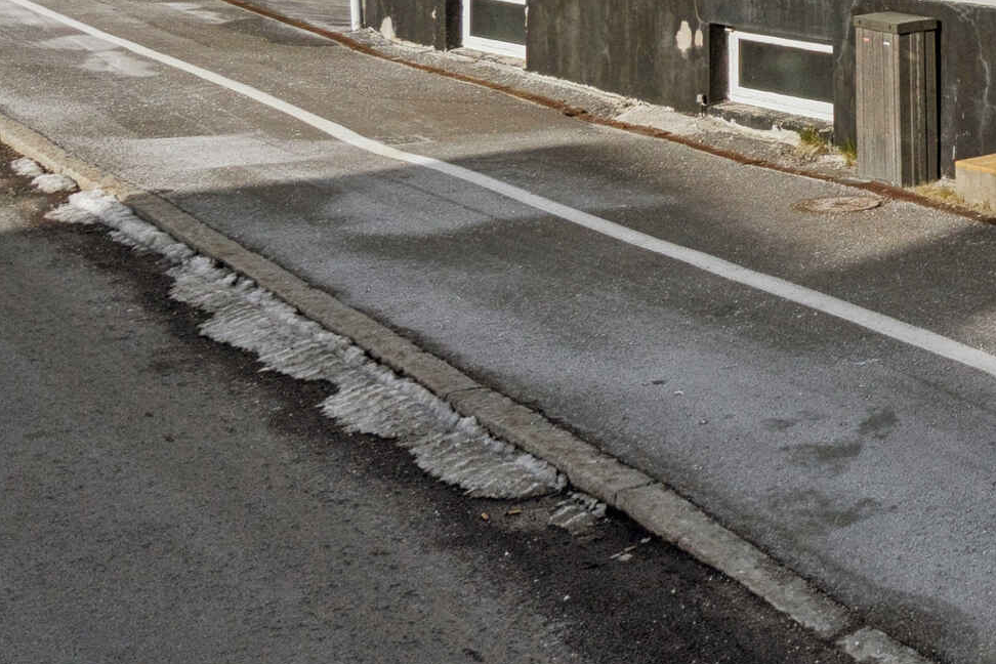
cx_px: 1400
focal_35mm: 64
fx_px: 1771
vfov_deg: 19.4
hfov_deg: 25.5
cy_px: -232
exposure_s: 1/1600
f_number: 8
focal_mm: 12
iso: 200
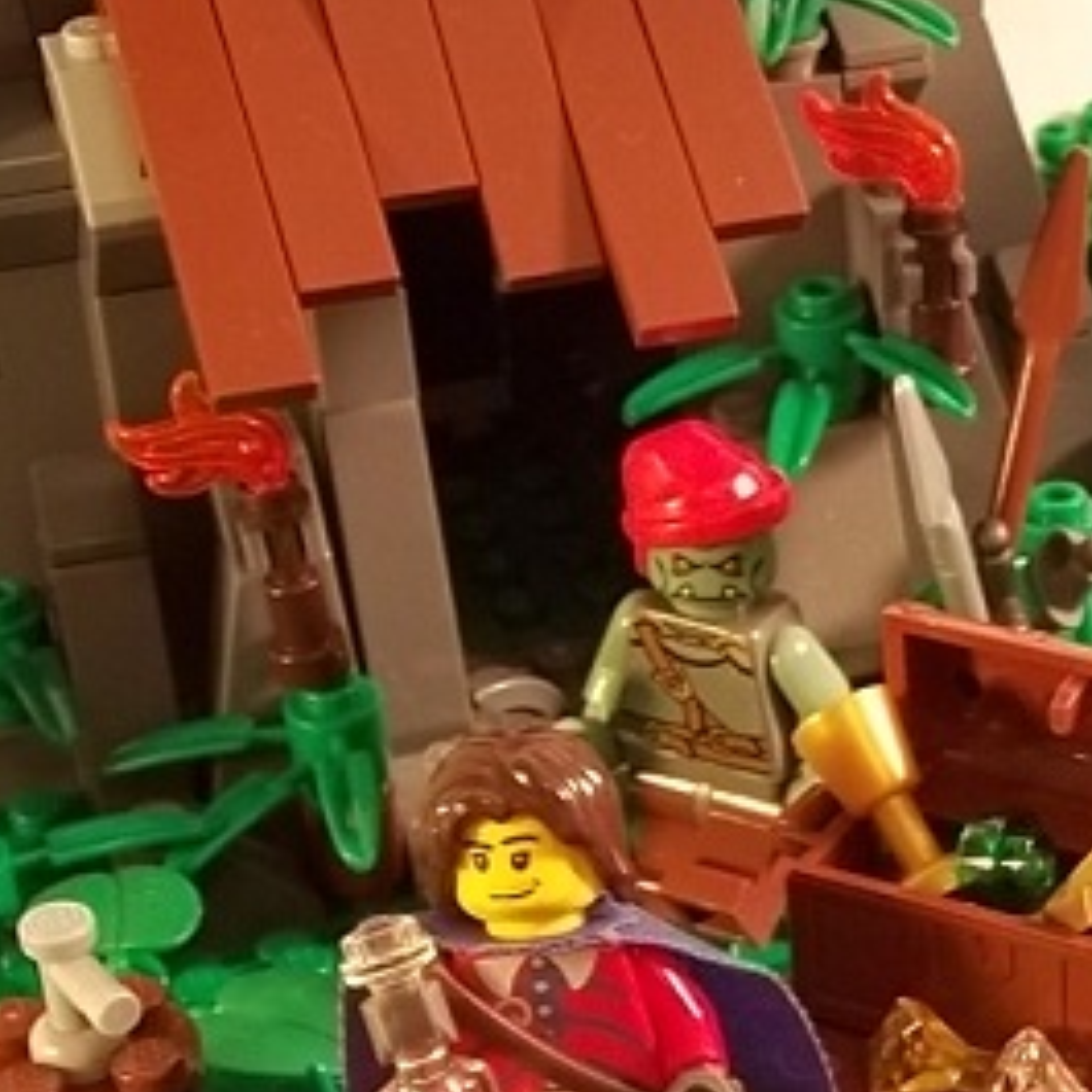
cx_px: 1150
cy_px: 894
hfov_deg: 16.3
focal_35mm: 104
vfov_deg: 16.6
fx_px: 3712
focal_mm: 7.1
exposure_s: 1/10
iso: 160
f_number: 3.2
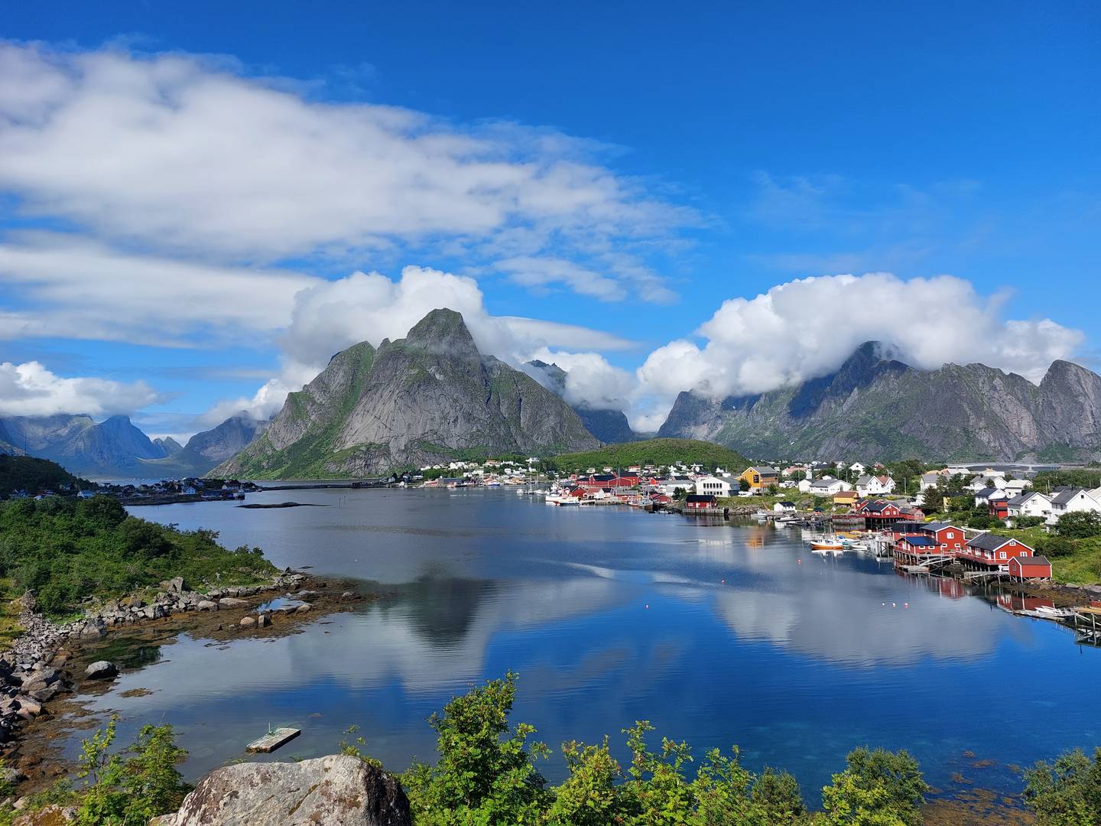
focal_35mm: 24
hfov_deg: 71.6
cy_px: 413
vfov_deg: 56.8
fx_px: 763
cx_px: 550
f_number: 1.8
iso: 25
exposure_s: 1/1545
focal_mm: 5.23
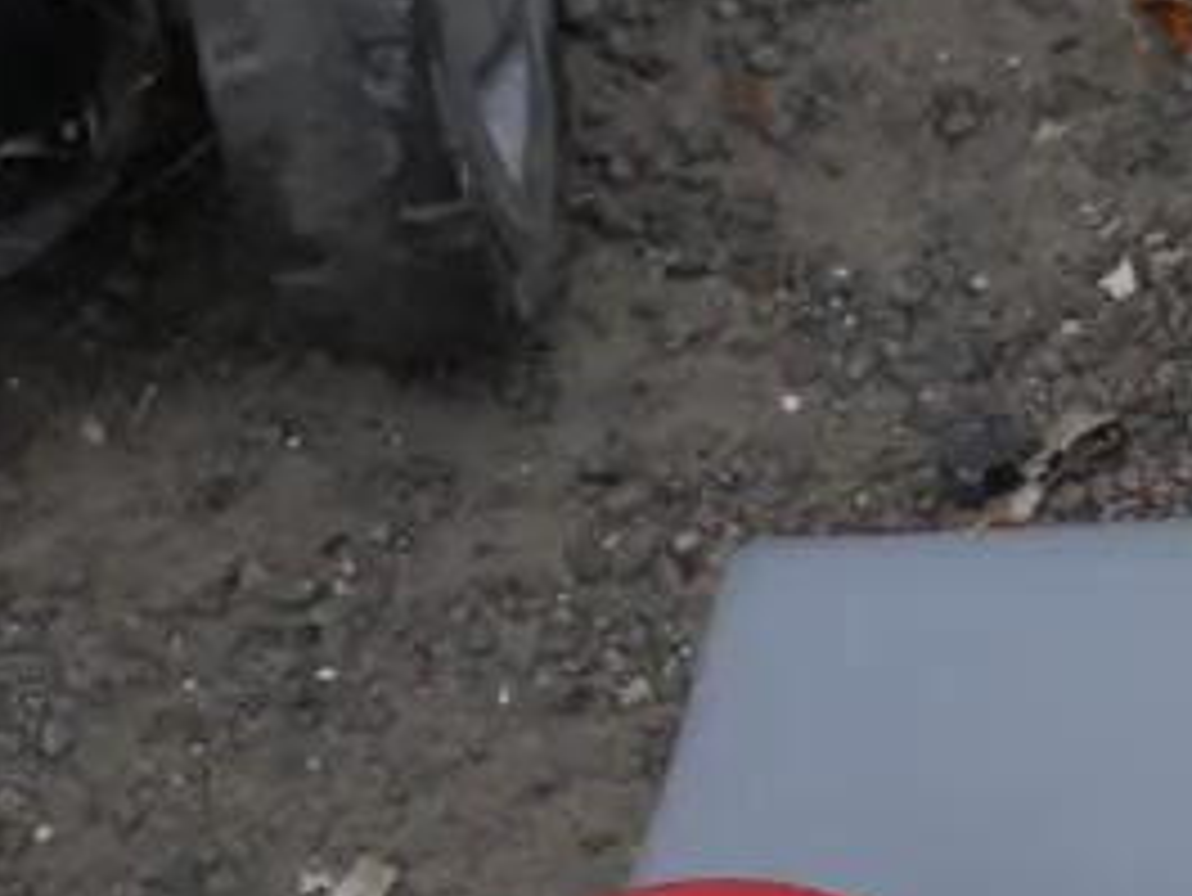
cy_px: 1569
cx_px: 1997
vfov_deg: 6.9
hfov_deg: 9.1
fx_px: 7200
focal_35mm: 209
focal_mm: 27
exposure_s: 1/250
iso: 200
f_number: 8
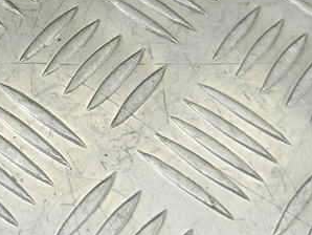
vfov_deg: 17.4
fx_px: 713
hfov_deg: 21.5
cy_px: -82
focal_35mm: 79
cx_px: -131
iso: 101
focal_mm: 4.11
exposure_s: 1/50
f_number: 1.6
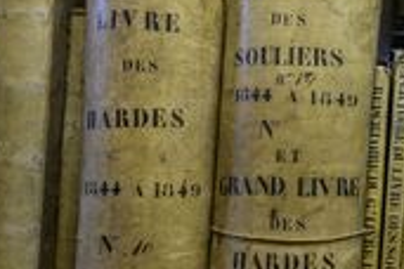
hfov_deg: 32.7
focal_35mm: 56
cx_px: 404
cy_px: 133
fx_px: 628
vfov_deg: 24.2
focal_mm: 16
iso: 800
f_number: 2.8
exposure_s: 1/60
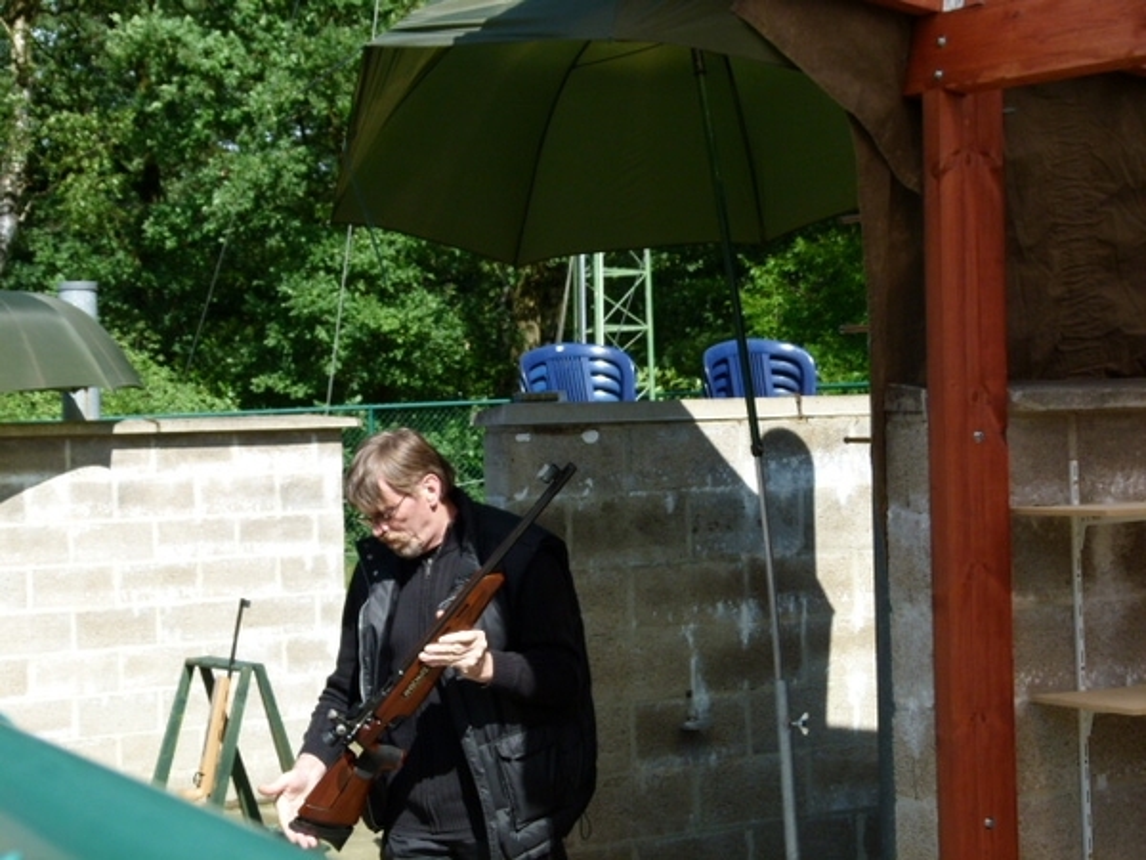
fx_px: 2119
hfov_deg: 30.3
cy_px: 430
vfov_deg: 22.9
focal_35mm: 64
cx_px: 573
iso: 100
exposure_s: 1/400
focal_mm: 11.6
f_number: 4
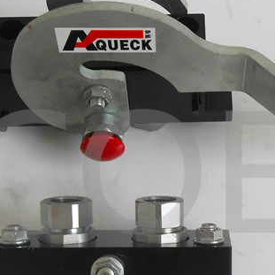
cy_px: 180
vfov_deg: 21.3
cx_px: 219
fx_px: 728
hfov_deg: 21.1
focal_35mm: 81
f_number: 4.2
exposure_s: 1/40
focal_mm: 6.8
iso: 80
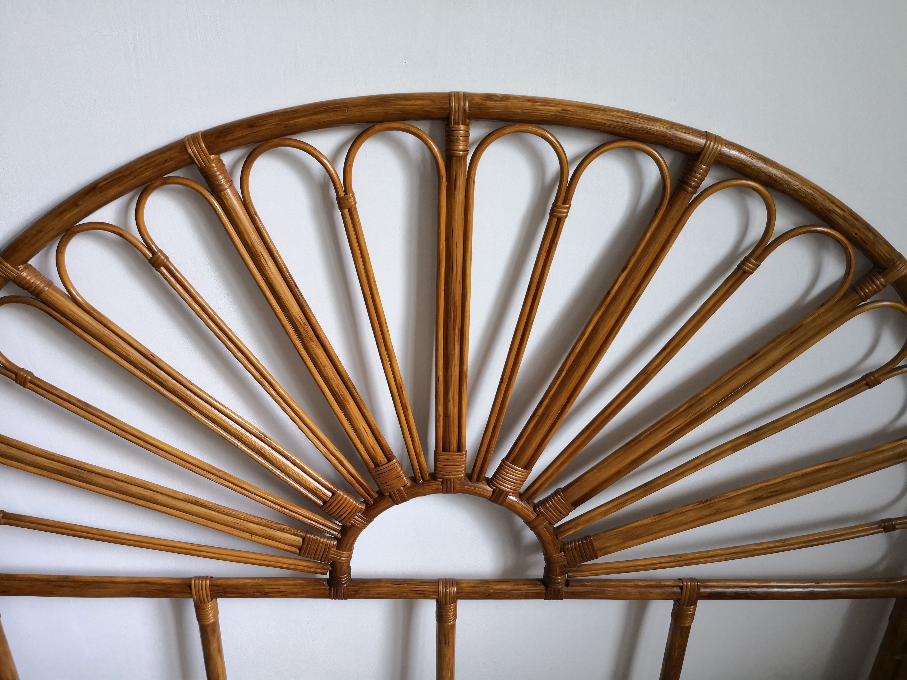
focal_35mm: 27
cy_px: 340
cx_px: 454
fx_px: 707
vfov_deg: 51.4
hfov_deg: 65.3
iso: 125
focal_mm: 3.95
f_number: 1.6
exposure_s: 1/60
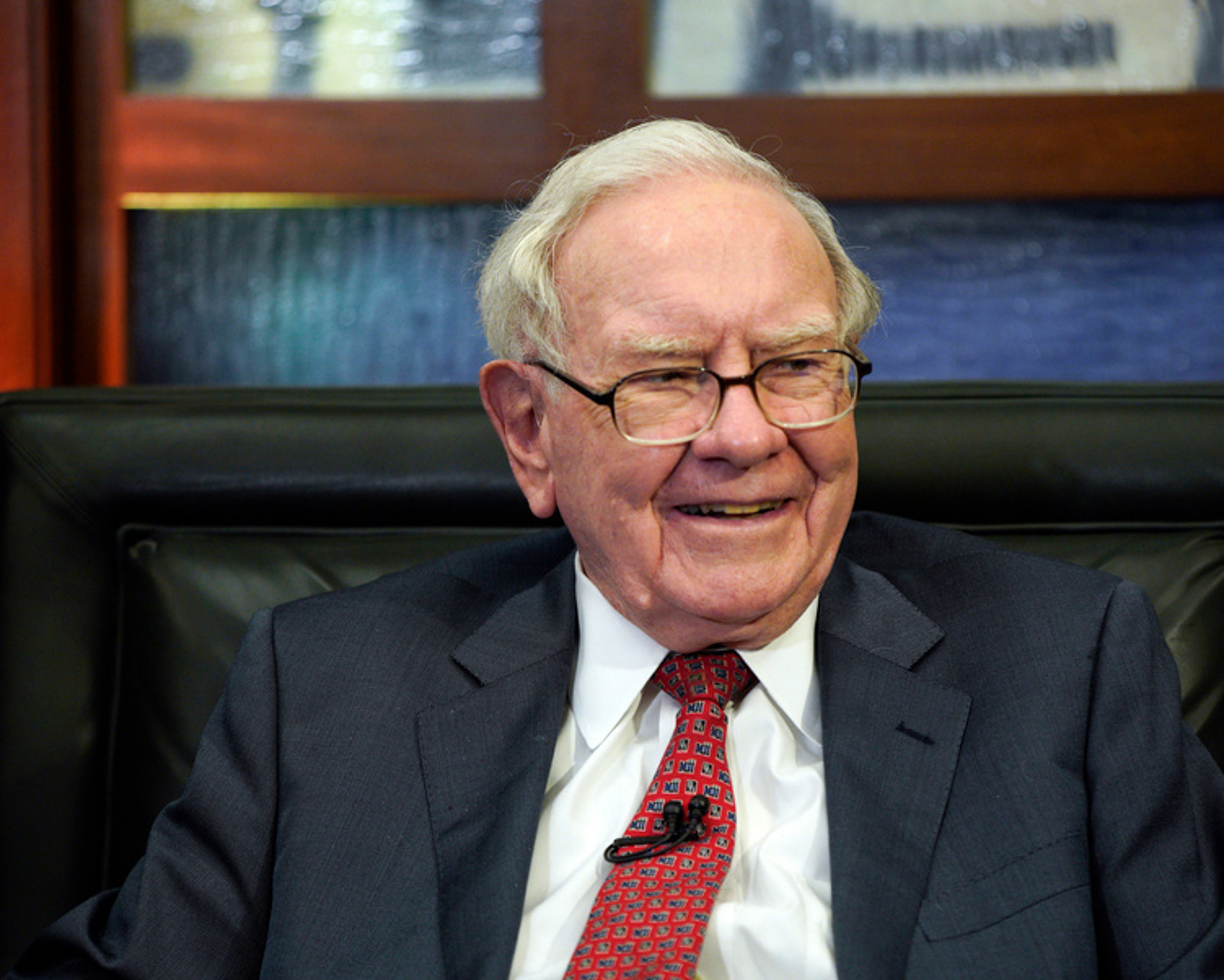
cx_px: 693
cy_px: 536
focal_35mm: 256
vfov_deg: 6.0
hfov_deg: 7.5
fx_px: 9275
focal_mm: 200
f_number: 2.8
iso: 1600
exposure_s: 1/400
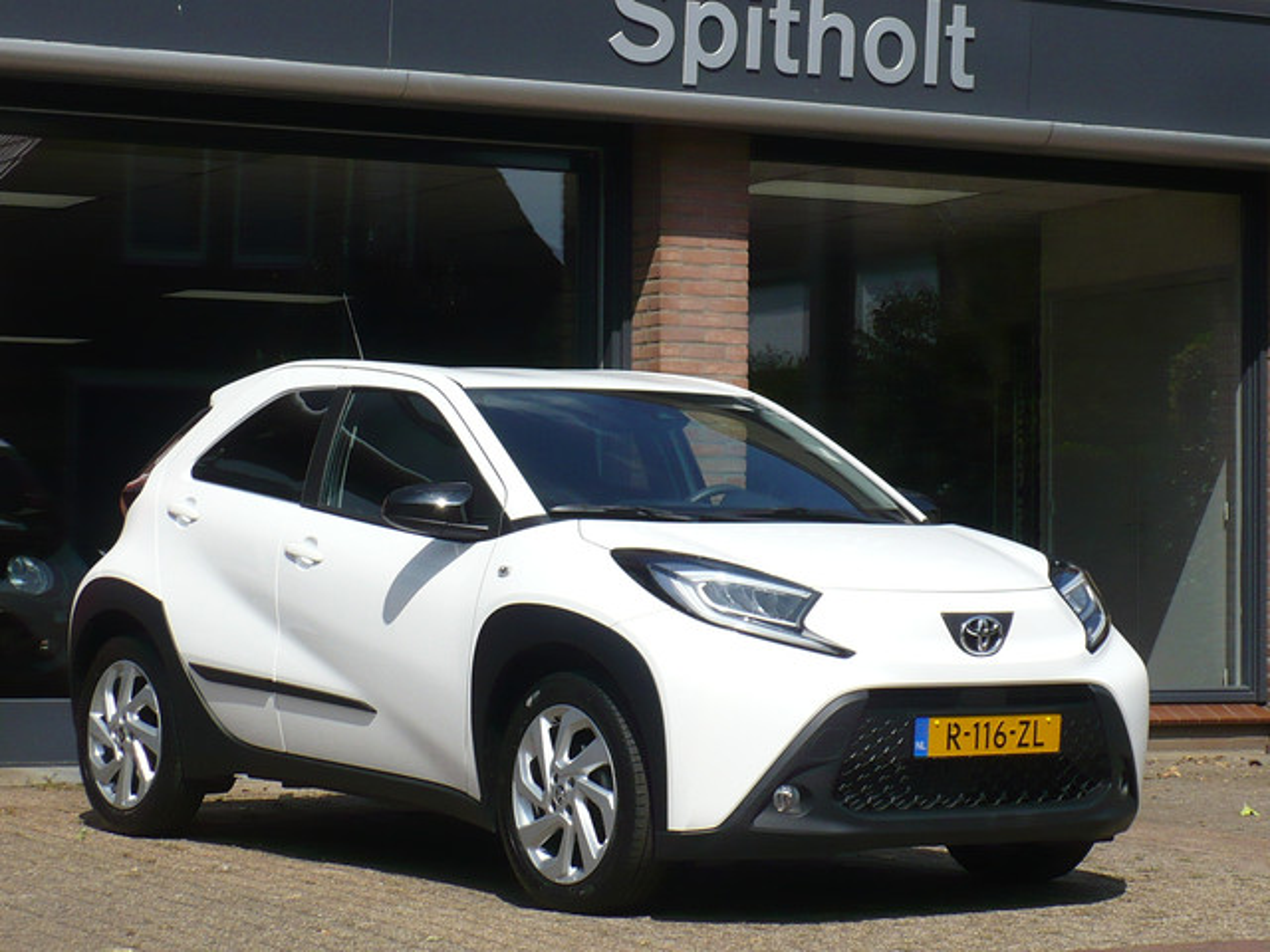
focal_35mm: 103
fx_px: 3779
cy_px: 476
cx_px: 635
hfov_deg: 19.1
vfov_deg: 14.4
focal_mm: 11.4
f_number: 9
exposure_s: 1/200
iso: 100
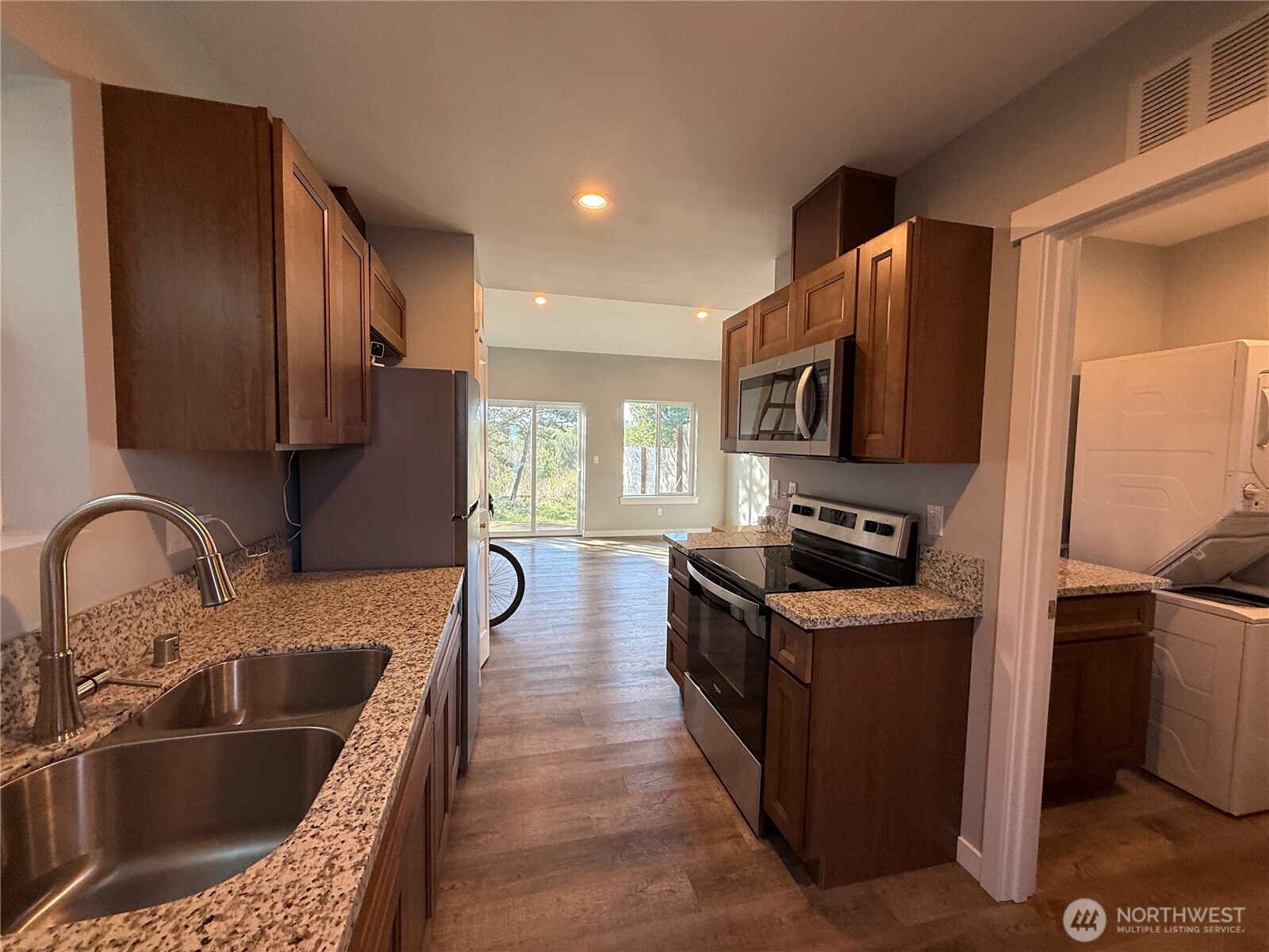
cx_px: 634
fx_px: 513
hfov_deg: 102.1
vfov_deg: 85.7
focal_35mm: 14
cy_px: 476
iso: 160
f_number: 2.2
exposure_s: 1/120
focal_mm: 2.22
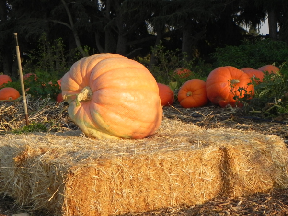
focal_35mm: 91
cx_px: 167
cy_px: 108
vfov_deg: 16.2
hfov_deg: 21.5
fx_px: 757
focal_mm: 13.4
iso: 160
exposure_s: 1/301
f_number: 5.6
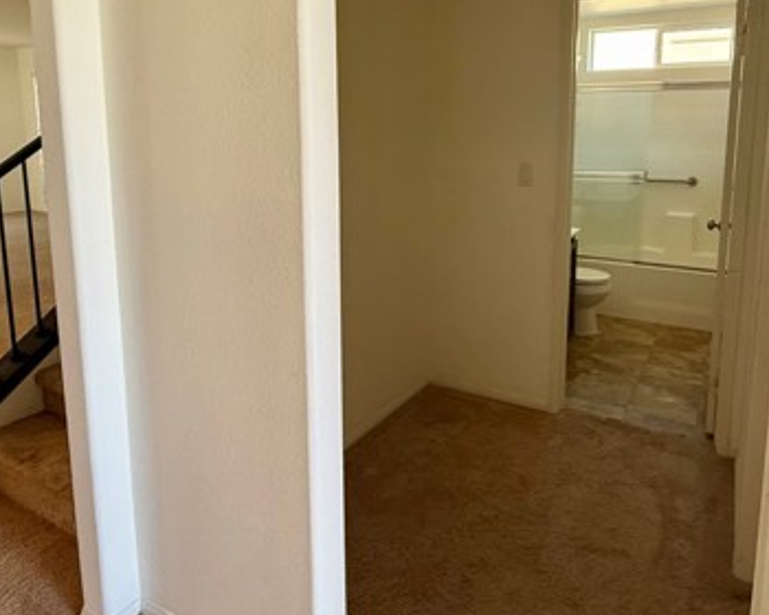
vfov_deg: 55.7
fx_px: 569
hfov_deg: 67.7
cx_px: 446
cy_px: 209
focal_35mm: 25
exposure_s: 1/120
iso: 250
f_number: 2.2
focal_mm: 2.22
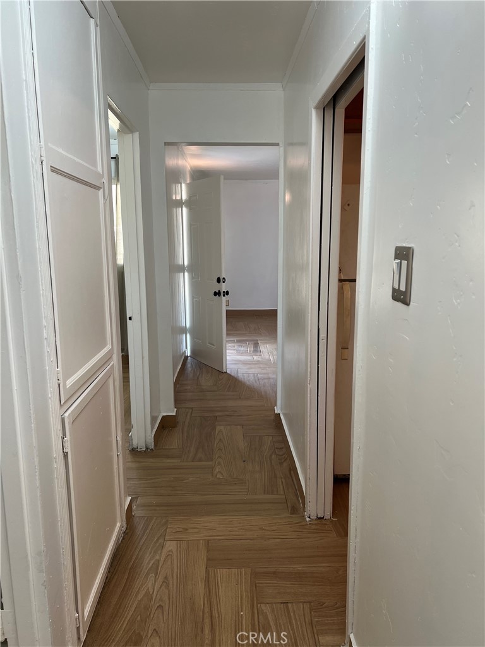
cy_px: 324
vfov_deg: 67.3
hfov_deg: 53.1
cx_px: 242
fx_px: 486
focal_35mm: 26
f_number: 1.5
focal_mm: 5.7
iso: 125
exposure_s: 1/120
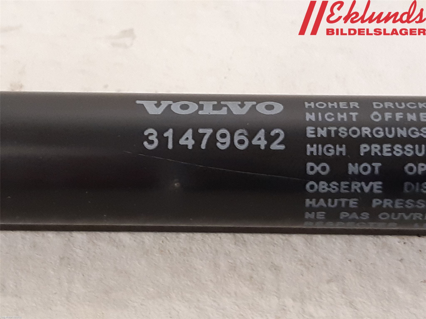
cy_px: 160
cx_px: 213
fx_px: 320
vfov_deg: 53.1
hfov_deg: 67.3
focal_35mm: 26
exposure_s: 1/25
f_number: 1.7
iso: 250
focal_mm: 3.93
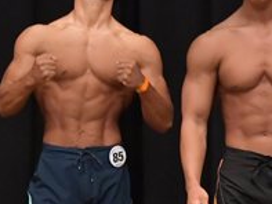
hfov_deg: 2.6
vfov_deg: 1.9
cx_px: 92
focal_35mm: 764
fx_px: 6007
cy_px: 154
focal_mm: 135
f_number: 5.6
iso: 6400
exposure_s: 1/400
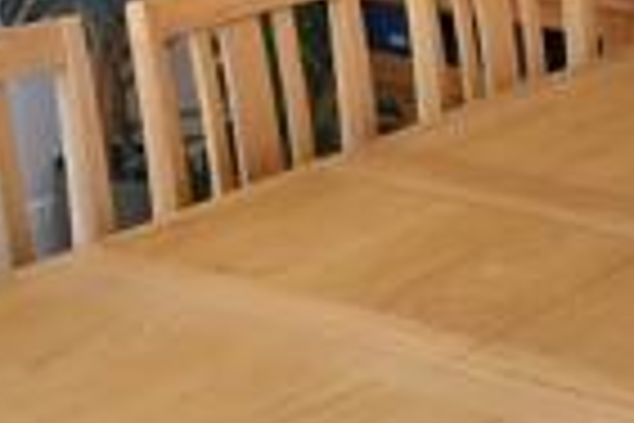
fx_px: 1919
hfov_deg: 18.7
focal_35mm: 109
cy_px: -164
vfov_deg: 12.1
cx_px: 252
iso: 400
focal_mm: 10
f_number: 6.3
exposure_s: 1/125
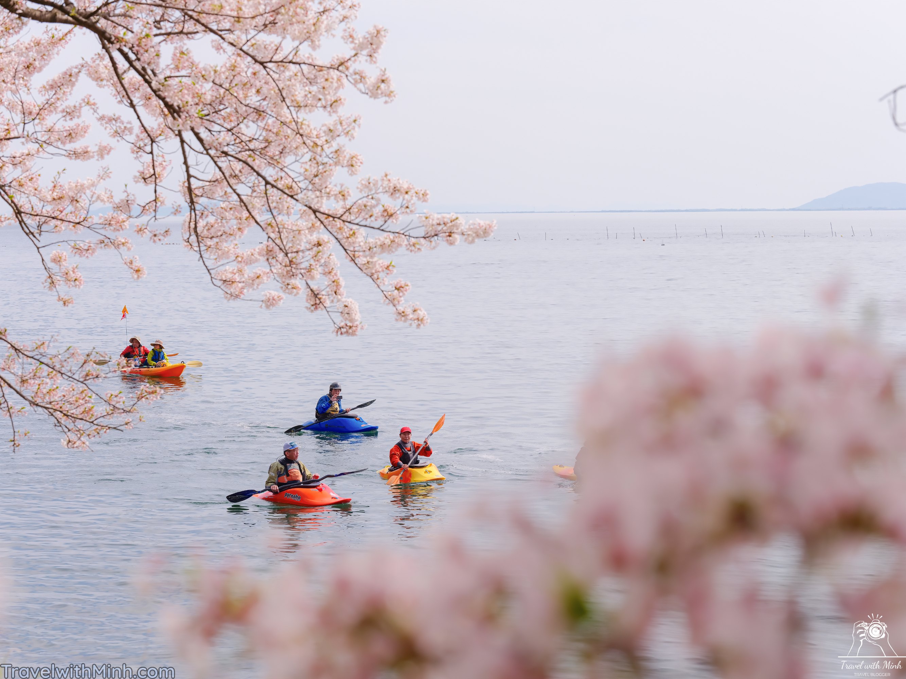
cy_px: 340
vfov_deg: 17.0
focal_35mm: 87
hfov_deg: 22.5
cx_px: 453
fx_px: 2277
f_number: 8
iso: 200
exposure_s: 1/300
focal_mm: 110
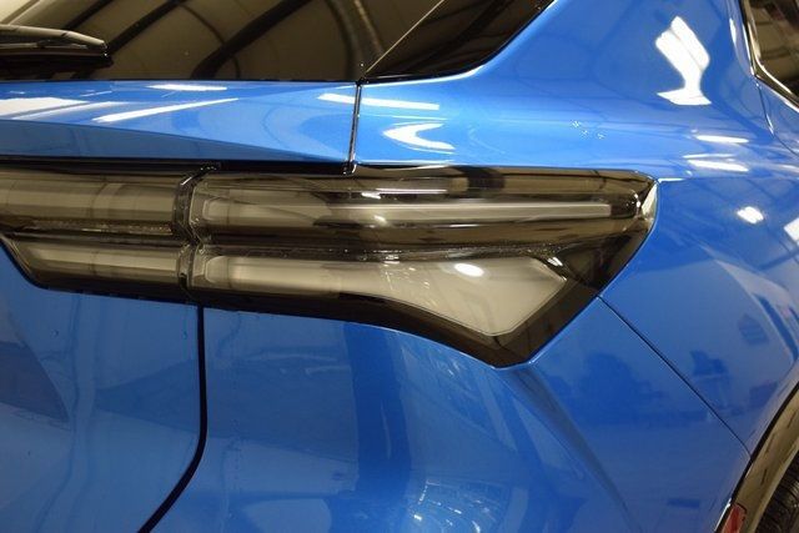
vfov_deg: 31.9
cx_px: 400
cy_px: 266
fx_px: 932
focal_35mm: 42
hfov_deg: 46.4
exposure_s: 1/60
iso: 1400
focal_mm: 28
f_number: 4.5
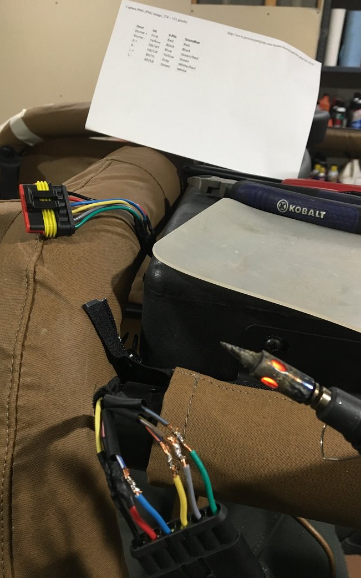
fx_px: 488
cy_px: 290
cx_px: 168
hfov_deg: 40.6
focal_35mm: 31
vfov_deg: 61.2
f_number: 2.2
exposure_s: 1/30
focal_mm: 4.15
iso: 125
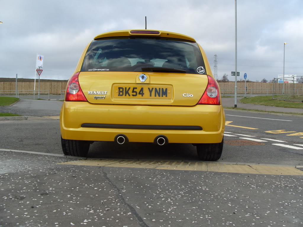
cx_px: 152
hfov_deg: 52.6
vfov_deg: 40.7
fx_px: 306
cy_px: 114
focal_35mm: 35
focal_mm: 7.8
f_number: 4.4
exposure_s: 1/180
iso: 80
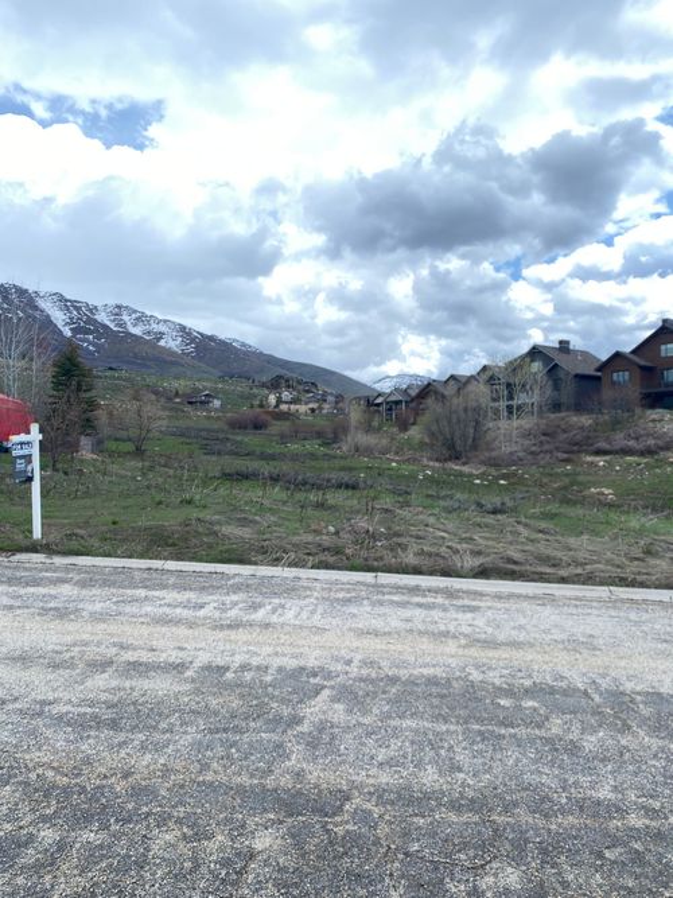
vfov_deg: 67.3
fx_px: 674
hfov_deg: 53.0
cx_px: 336
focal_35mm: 26
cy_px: 449
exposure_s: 1/658
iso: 32
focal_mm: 4.25
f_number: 1.8
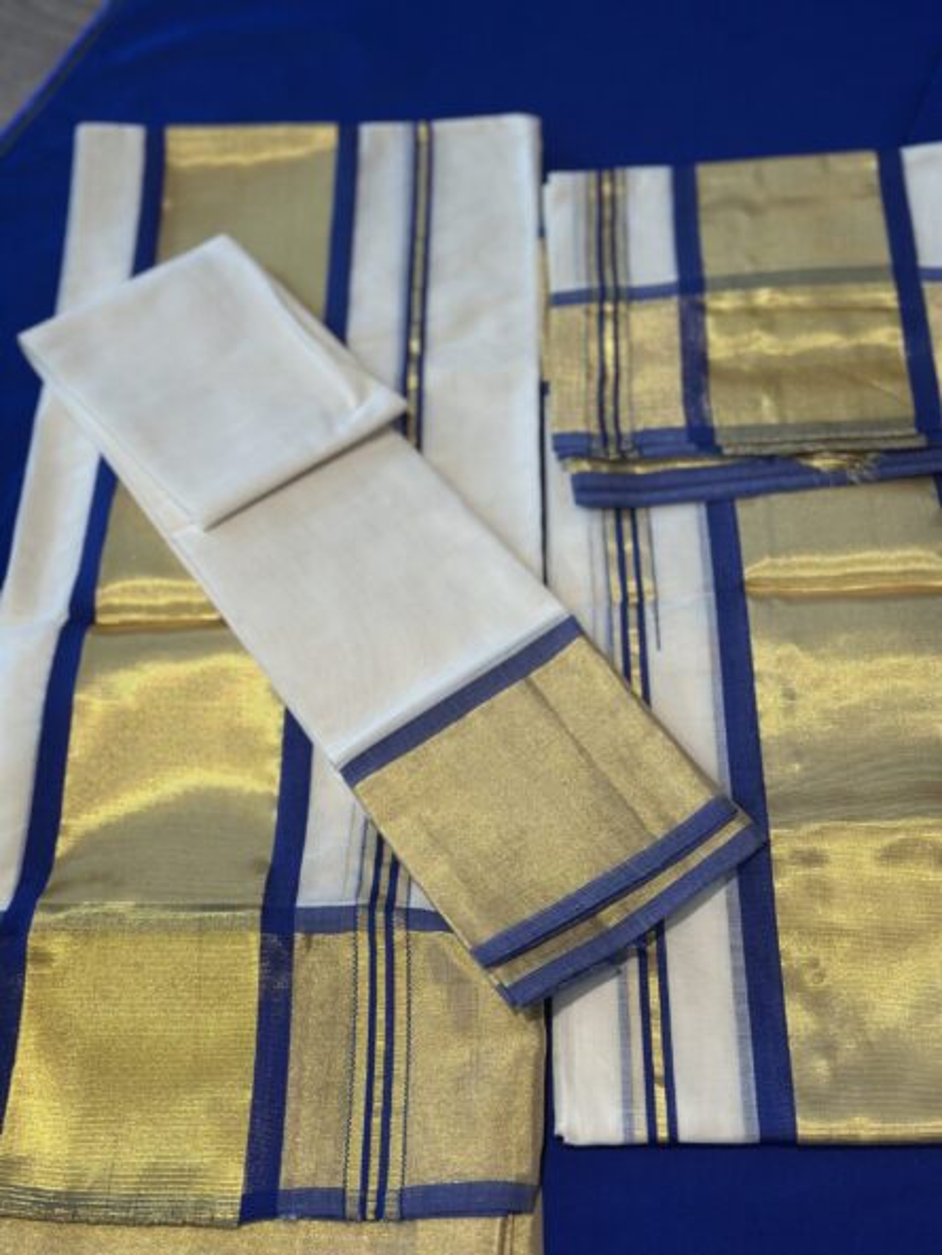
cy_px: 628
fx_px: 1741
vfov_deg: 39.6
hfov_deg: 30.3
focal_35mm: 48
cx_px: 471
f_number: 1.78
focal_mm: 6.86
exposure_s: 1/120
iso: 100
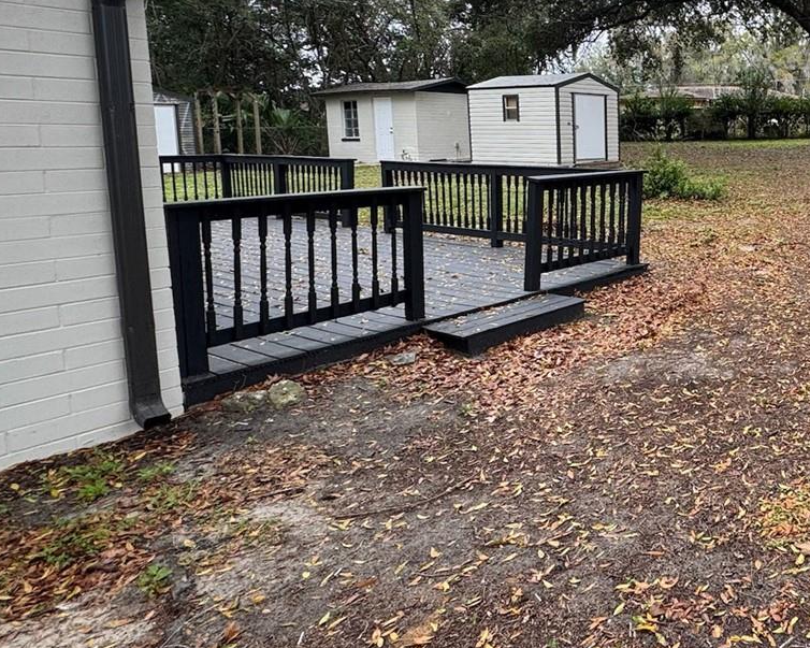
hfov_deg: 50.7
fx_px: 695
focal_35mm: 29
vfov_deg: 49.1
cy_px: 213
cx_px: 781
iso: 50
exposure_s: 1/99
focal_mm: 2.22
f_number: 2.2
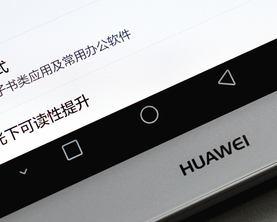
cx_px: 169
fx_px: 1042
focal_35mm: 127
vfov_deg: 12.1
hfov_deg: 15.1
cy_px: 79
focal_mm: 40
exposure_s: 1/60
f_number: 5.6
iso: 220
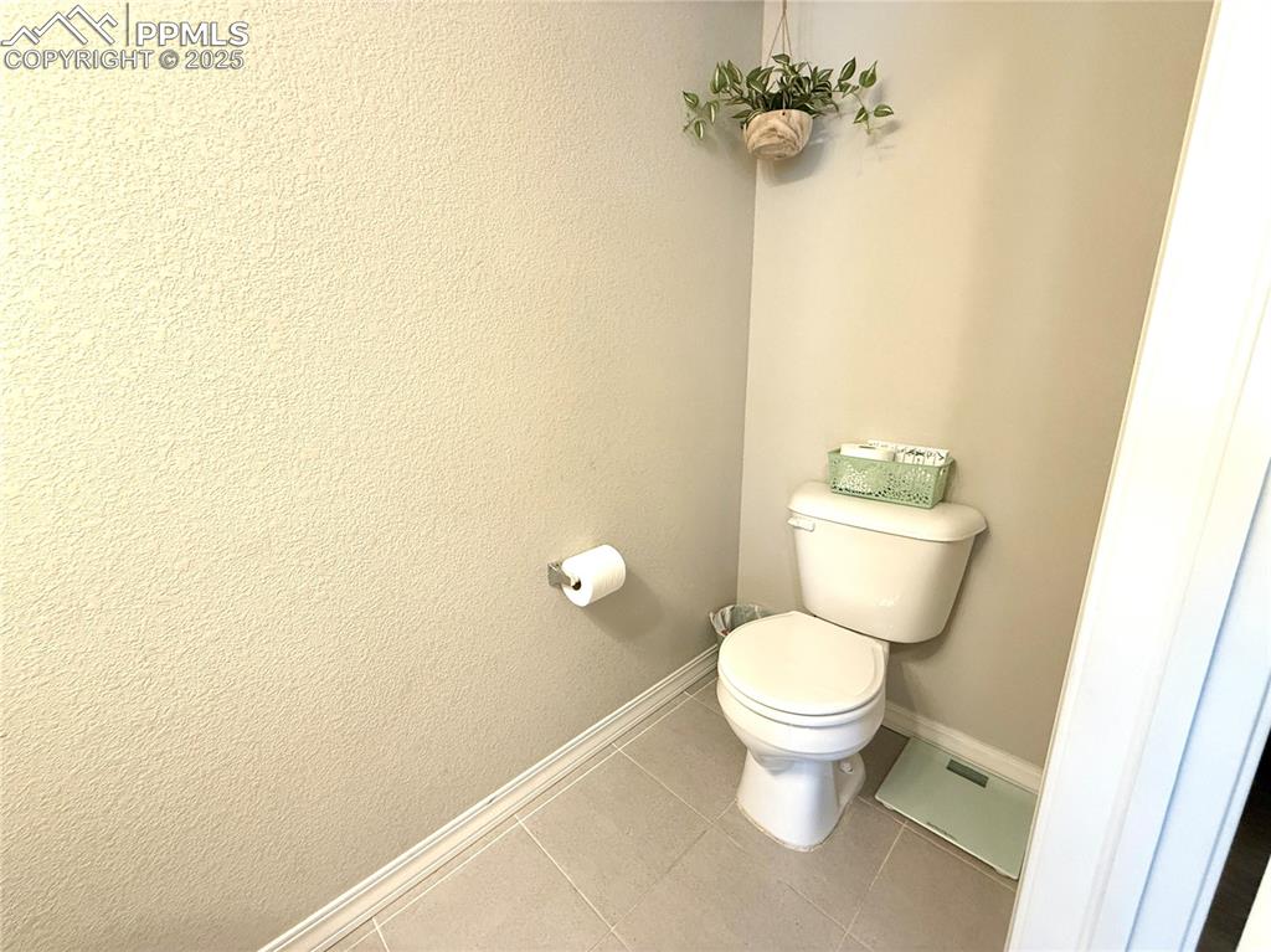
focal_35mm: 14
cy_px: 476
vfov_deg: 85.6
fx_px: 514
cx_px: 636
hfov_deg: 102.1
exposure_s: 1/89
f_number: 2.2
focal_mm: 2.22
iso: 320
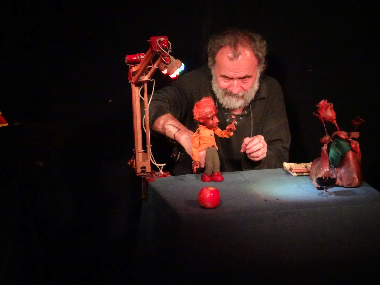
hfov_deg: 13.5
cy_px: 142
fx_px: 1603
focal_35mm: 146
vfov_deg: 10.2
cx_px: 190
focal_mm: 24.99
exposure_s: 1/60
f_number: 5.6
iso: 2500
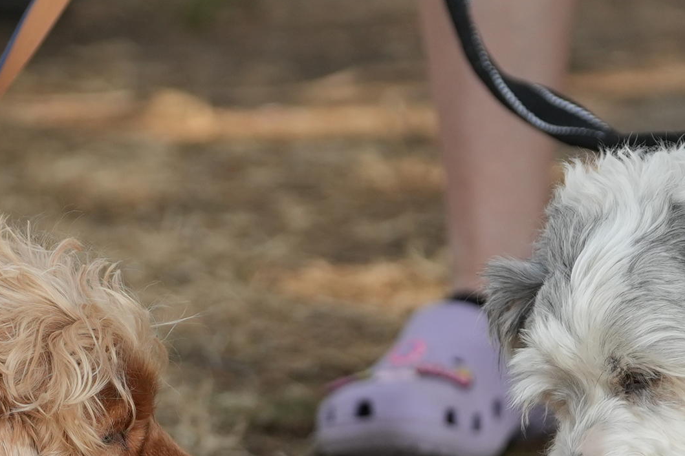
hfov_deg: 4.4
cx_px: 16
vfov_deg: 2.9
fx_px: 8980
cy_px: 386
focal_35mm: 472
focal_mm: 100
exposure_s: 1/1000
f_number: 2.8
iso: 250
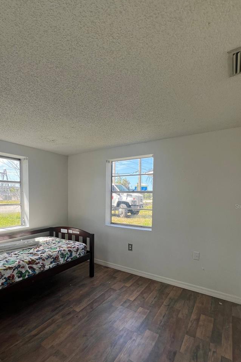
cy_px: 206
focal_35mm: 17
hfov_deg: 69.4
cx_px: 91
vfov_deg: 92.7
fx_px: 171
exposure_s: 1/196
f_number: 1.8
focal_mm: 1.57
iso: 32
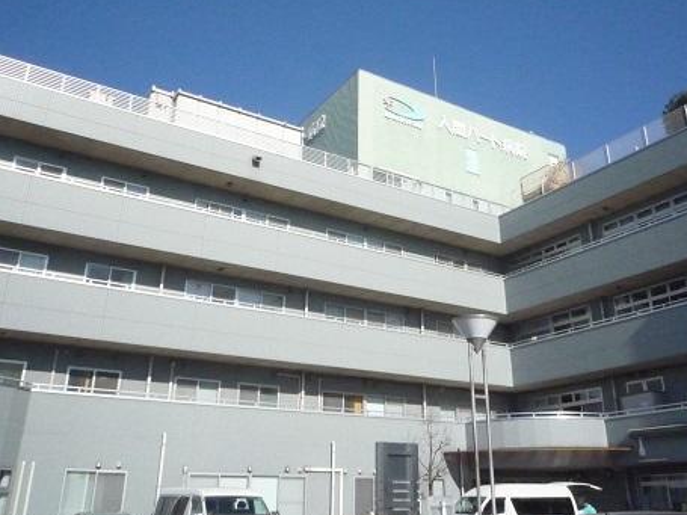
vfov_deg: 42.7
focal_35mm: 33
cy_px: 201
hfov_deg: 55.3
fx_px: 655
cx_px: 379
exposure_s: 1/2000
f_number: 8
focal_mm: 4.4
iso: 800
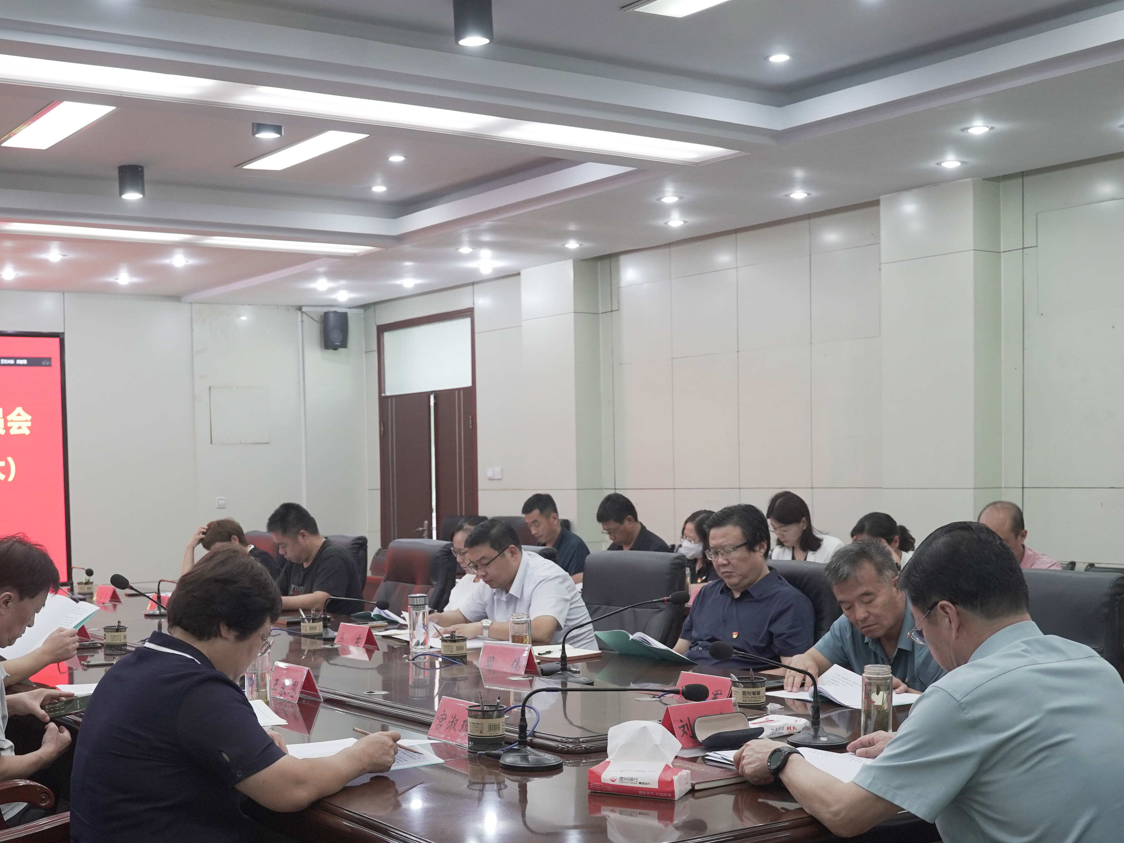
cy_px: 605
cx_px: 410
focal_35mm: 45
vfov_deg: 31.7
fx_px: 1461
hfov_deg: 41.7
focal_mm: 28
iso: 2000
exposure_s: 1/125
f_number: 4
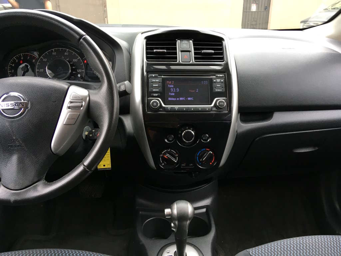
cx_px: 170
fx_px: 286
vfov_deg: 48.2
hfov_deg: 61.7
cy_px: 128
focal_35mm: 29
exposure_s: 1/40
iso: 25
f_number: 2.2
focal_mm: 4.15
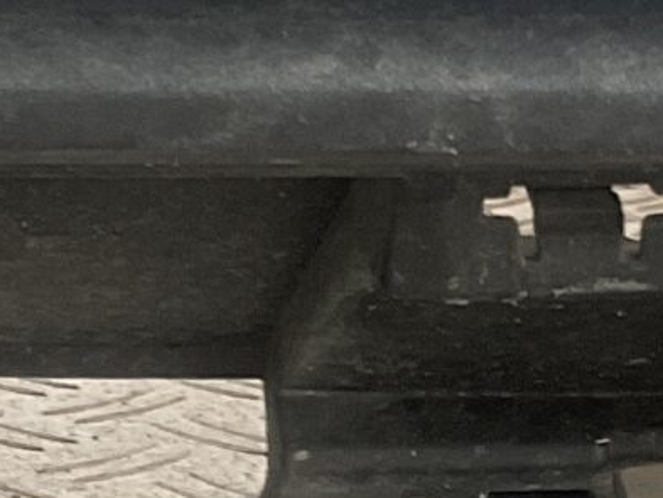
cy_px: 405
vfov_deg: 7.8
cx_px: 263
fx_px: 3621
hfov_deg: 10.5
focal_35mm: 189
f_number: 1.8
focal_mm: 3
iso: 64
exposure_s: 1/50
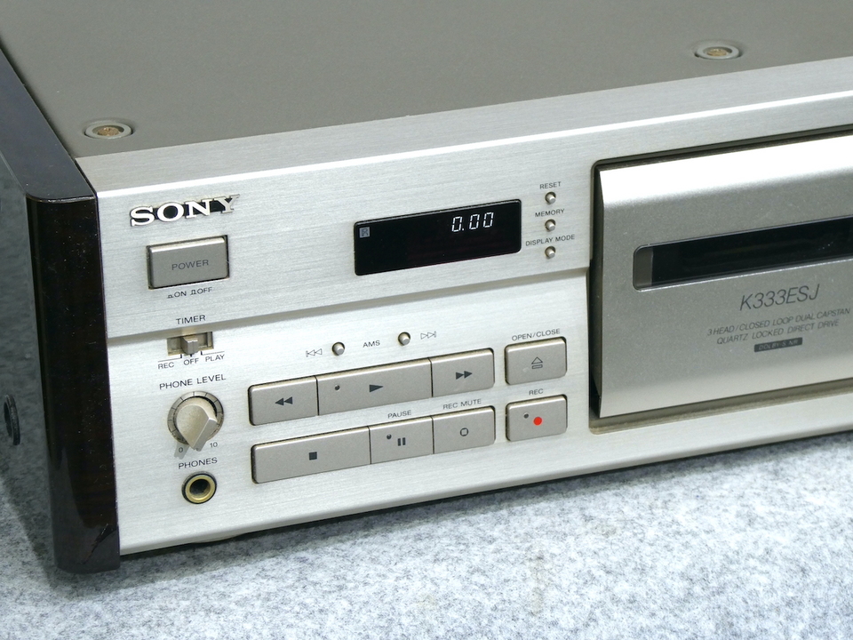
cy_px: 320
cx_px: 426
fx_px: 2834
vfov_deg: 12.9
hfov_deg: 17.1
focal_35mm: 115
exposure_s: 1/13
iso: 200
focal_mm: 20.6
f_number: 5.1
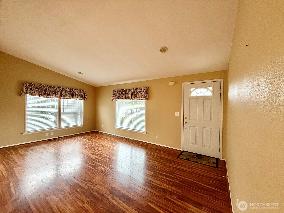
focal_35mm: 14
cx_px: 142
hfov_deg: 102.1
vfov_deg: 85.7
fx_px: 115
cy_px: 106
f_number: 2.2
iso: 160
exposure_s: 1/120
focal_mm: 2.22
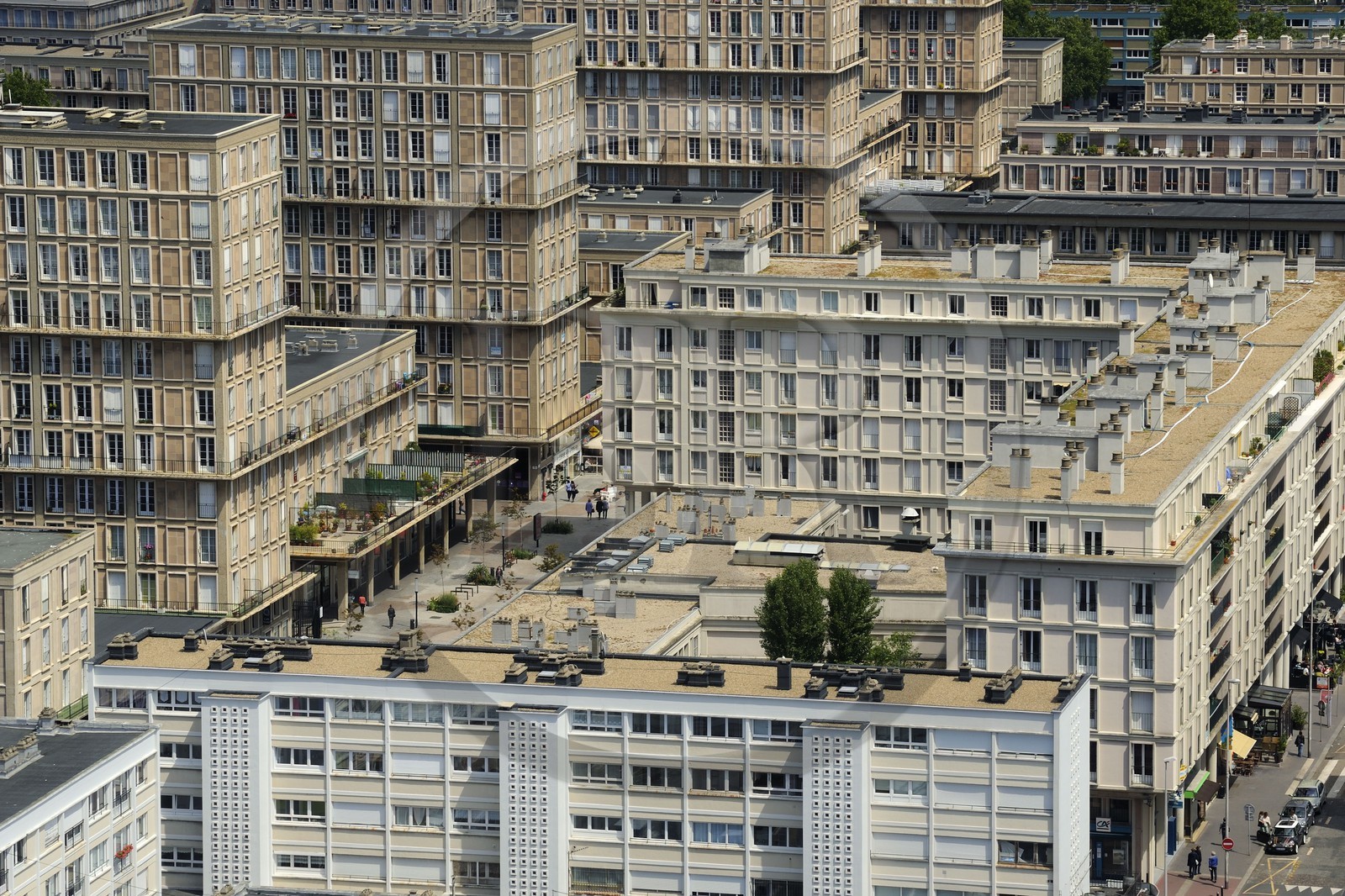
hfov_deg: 15.2
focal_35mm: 135
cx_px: 672
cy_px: 448
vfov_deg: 10.2
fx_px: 5042
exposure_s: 1/250
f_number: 13
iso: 200
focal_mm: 135
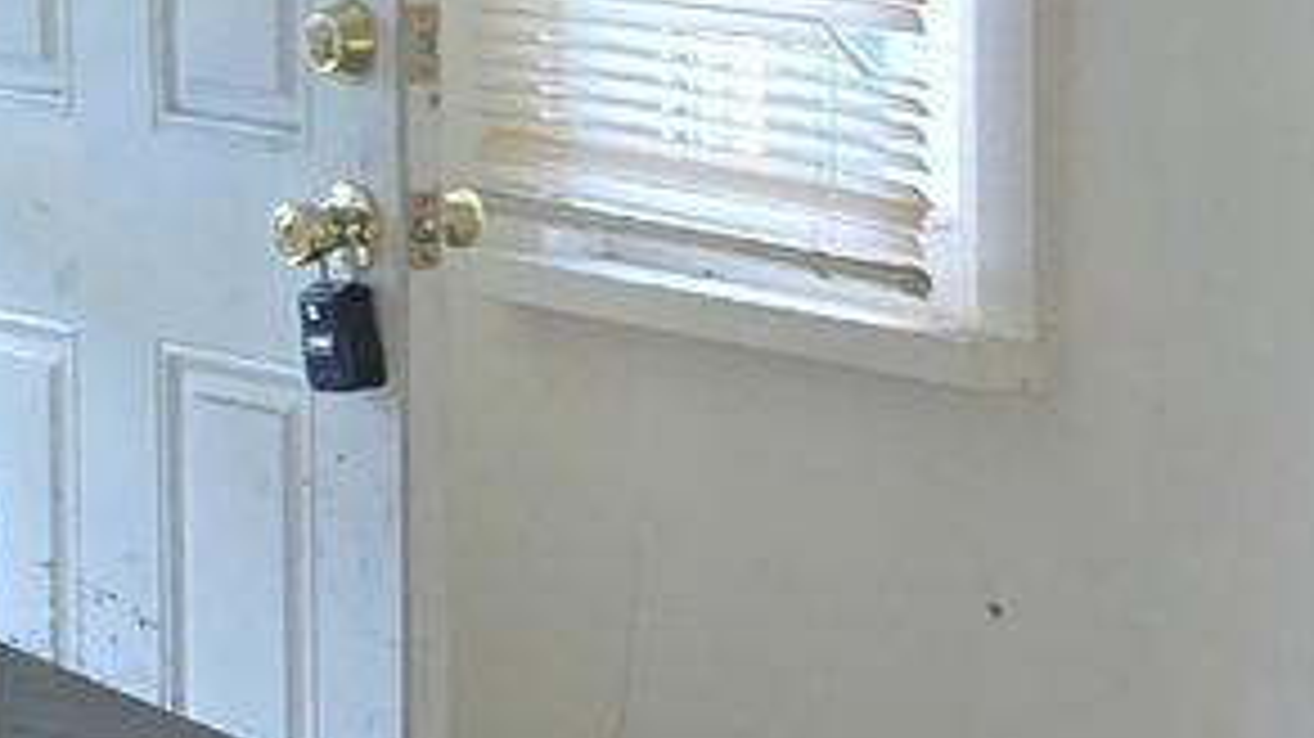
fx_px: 6130
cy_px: 558
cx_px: 986
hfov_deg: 12.2
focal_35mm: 176
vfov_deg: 6.9
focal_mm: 6.3
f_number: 1.7
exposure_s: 1/15
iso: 125
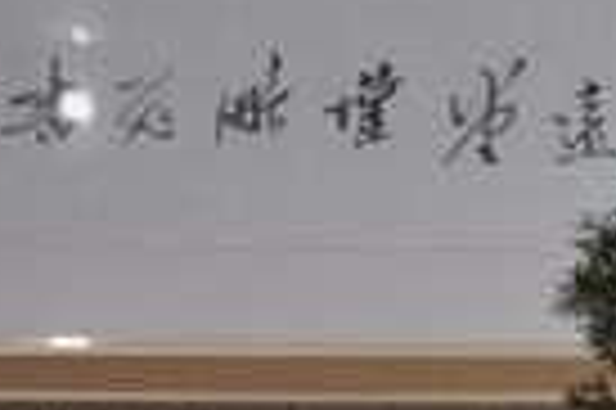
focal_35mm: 229
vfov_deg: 5.9
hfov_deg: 8.7
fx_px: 3917
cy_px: 687
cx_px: 989
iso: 200
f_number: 4.5
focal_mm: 35
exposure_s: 1/25
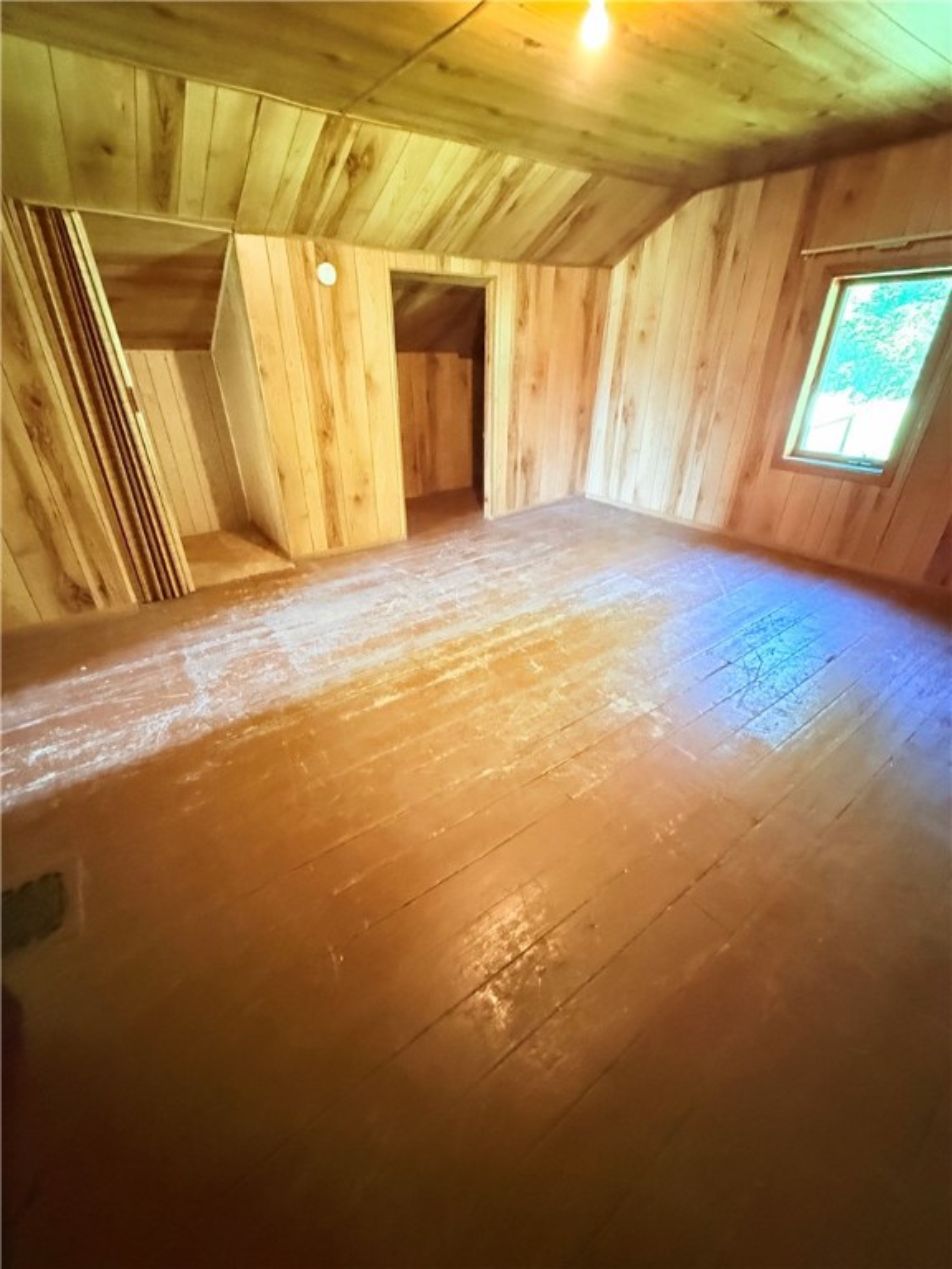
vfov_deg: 102.1
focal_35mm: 14
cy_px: 634
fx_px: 513
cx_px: 476
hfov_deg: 85.7
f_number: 2.2
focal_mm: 2.22
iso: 1250
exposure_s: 1/30
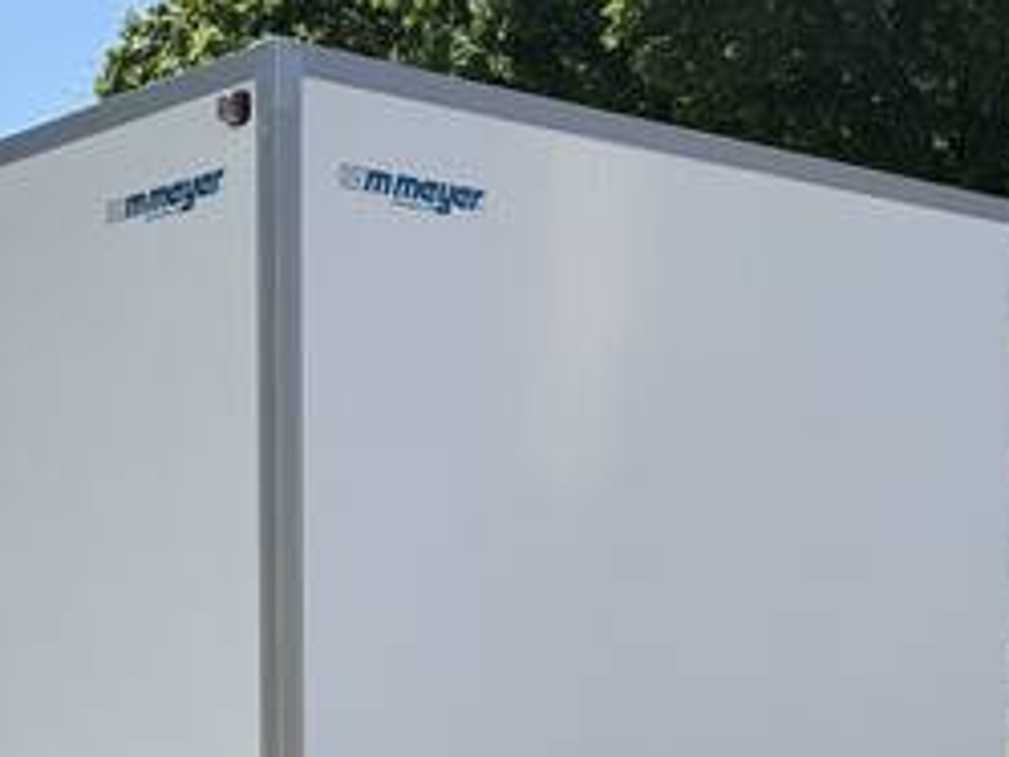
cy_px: 854
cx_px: 223
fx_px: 2246
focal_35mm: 77
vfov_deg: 18.4
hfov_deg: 25.0
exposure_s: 1/3145
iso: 80
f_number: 1.78
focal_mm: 6.76
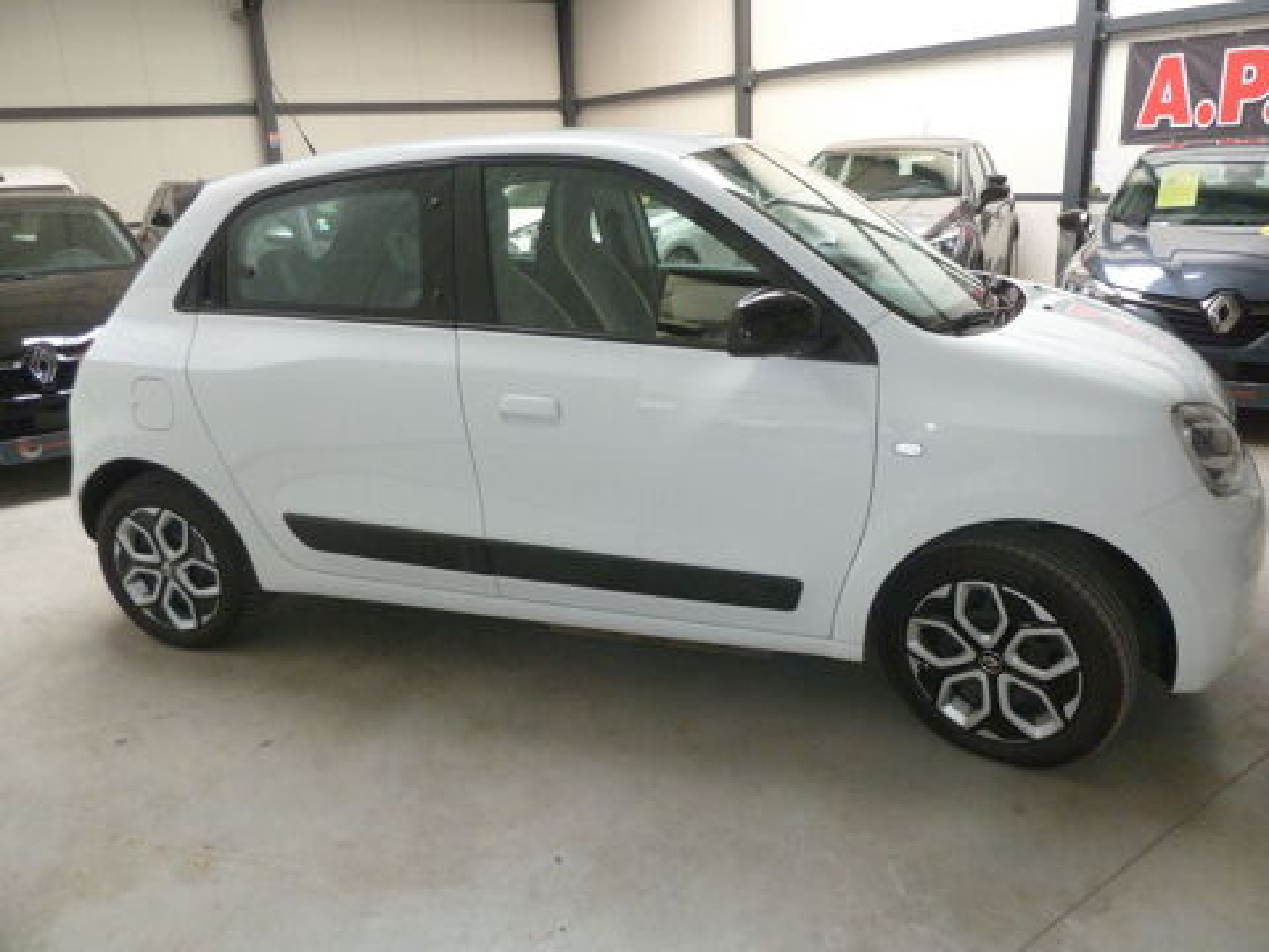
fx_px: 916
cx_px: 634
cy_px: 476
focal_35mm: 25
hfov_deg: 69.4
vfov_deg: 54.9
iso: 320
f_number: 3.3
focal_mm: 4.1
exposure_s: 1/30
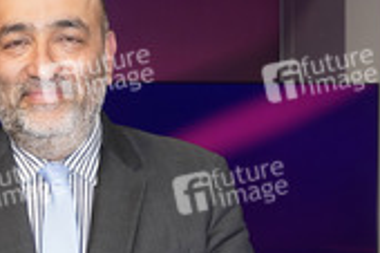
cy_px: 244
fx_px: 981
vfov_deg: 14.5
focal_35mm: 93
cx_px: 37
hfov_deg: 21.4
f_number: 5.6
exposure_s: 1/160
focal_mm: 35
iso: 2000
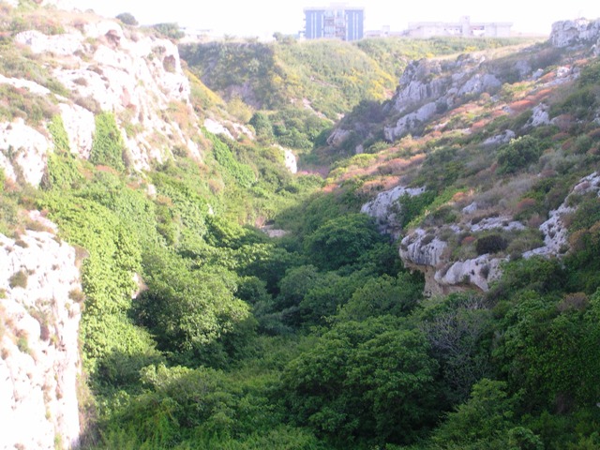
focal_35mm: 111
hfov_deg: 17.7
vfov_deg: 13.3
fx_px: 1924
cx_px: 300
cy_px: 225
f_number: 4.8
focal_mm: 16.8
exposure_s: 1/87.5
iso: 100
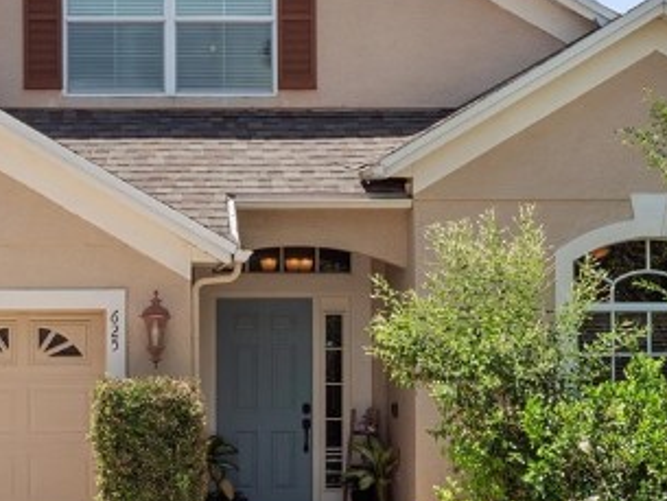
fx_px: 2197
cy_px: 284
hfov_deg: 17.2
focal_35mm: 114
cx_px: 201
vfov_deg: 13.0
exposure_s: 1/1000
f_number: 6.3
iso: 200
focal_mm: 17
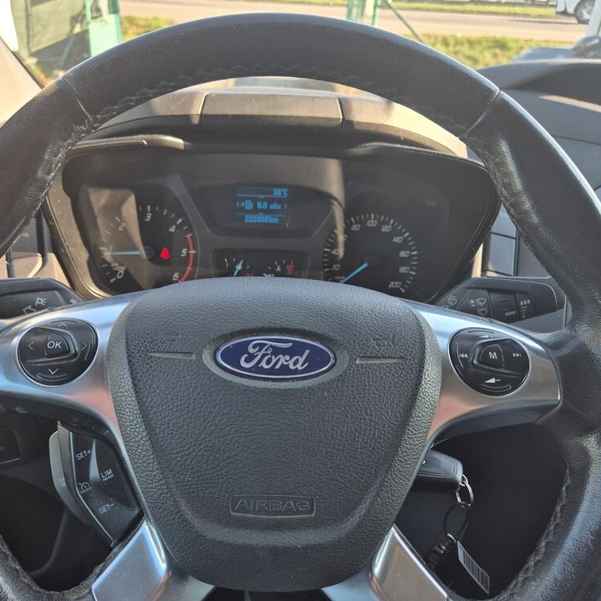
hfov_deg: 56.9
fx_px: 550
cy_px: 307
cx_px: 243
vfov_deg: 57.3
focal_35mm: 28
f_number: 1.8
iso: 40
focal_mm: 5.4
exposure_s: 1/180
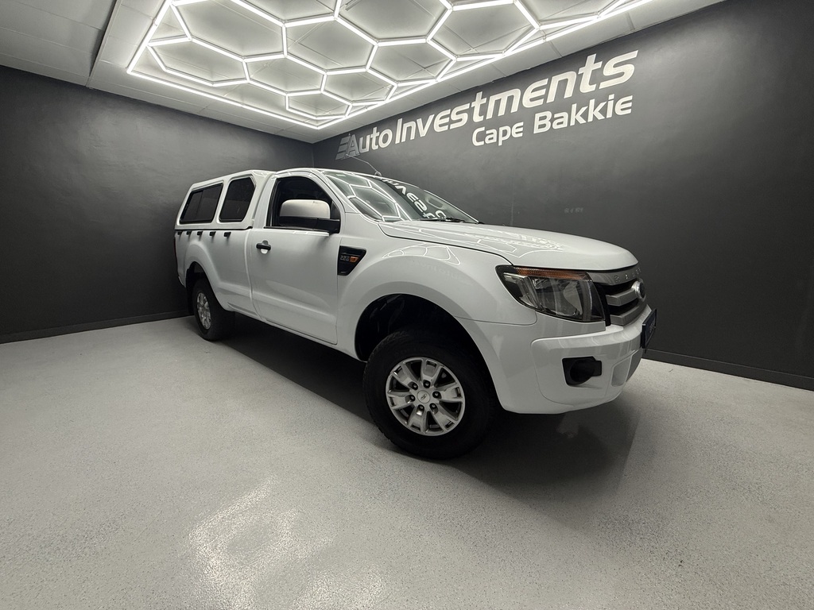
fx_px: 329
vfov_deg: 85.7
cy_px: 305
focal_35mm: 14
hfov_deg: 102.1
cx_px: 407
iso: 80
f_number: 2.2
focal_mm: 2.22
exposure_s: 1/100
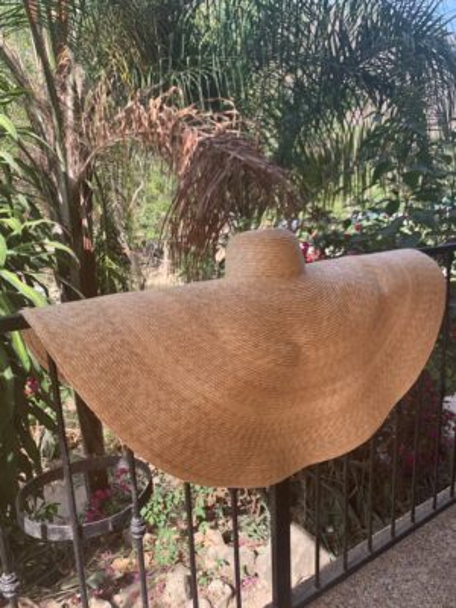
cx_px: 228
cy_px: 304
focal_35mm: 26
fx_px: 457
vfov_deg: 67.3
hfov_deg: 53.1
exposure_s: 1/305
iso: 25
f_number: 1.8
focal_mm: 4.25
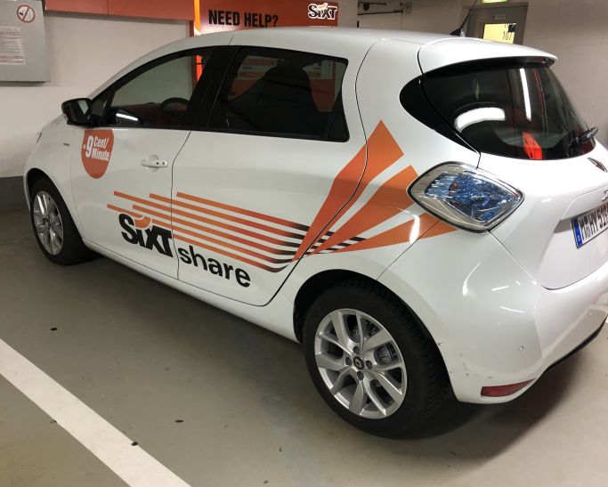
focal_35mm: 30
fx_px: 540
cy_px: 245
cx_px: 312
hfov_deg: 58.7
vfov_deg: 48.5
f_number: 1.8
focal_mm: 3.99
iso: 50
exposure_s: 1/17
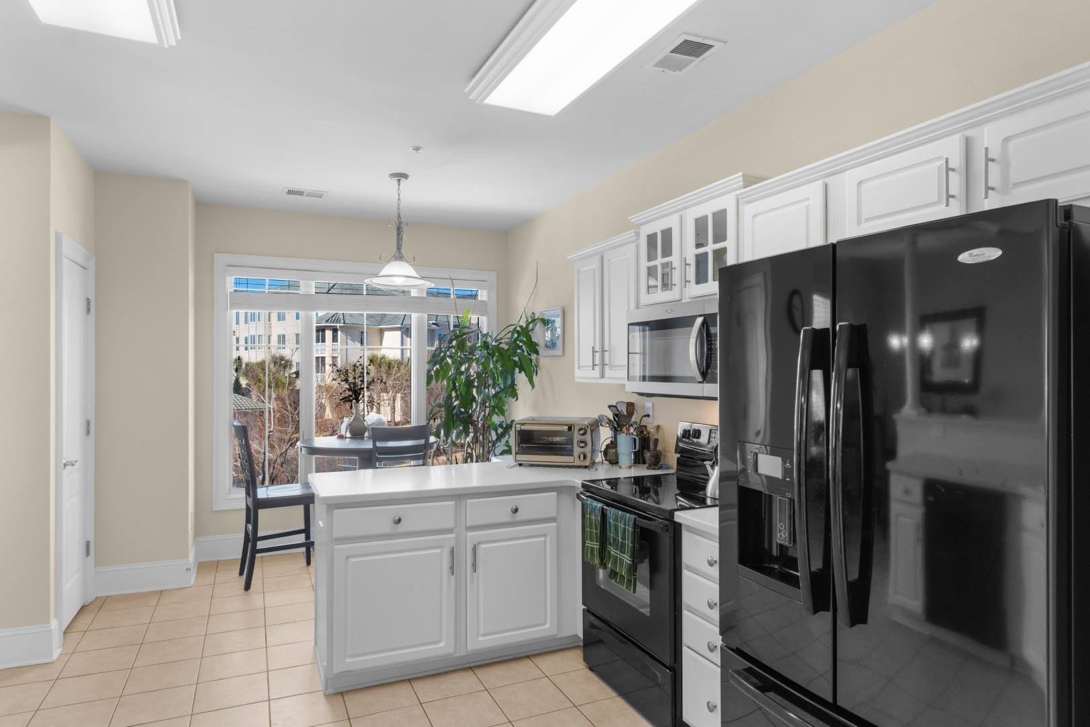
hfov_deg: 81.2
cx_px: 545
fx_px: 636
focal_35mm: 21
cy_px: 364
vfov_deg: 59.5
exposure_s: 1/8
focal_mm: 14
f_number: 5
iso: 100
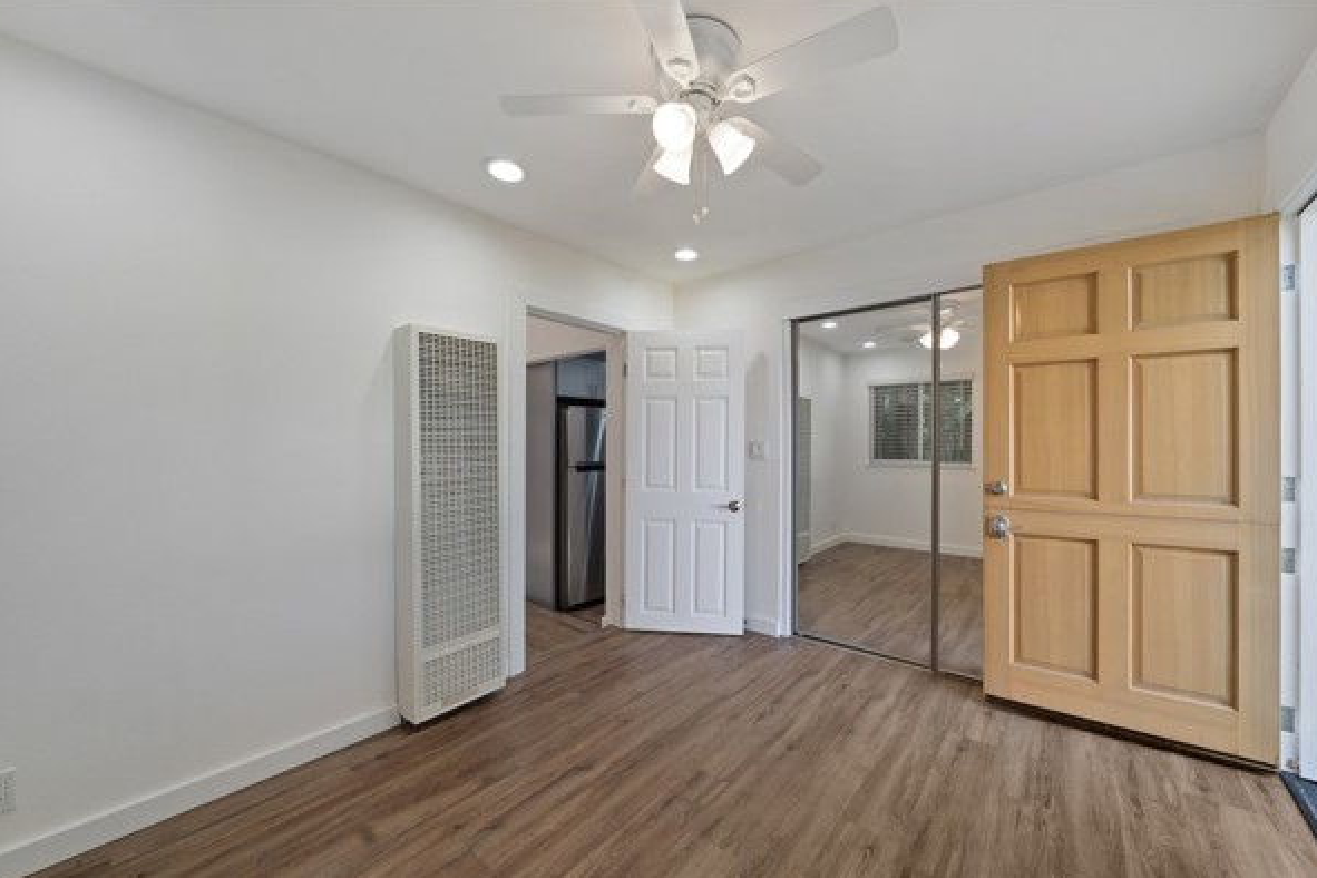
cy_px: 469
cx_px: 693
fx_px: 476
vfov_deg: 85.3
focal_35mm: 13
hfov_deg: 108.2
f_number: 7.1
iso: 320
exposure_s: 1/20
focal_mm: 12
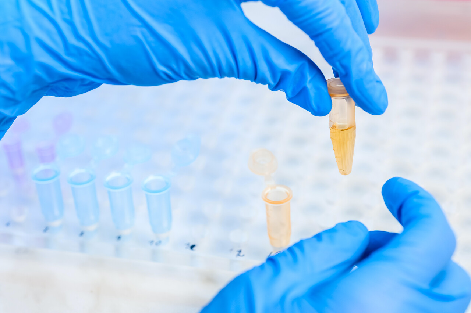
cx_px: 236
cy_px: 156
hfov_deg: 33.4
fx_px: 785
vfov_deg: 22.6
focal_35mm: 60
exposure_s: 1/200
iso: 200
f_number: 5.6
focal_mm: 60
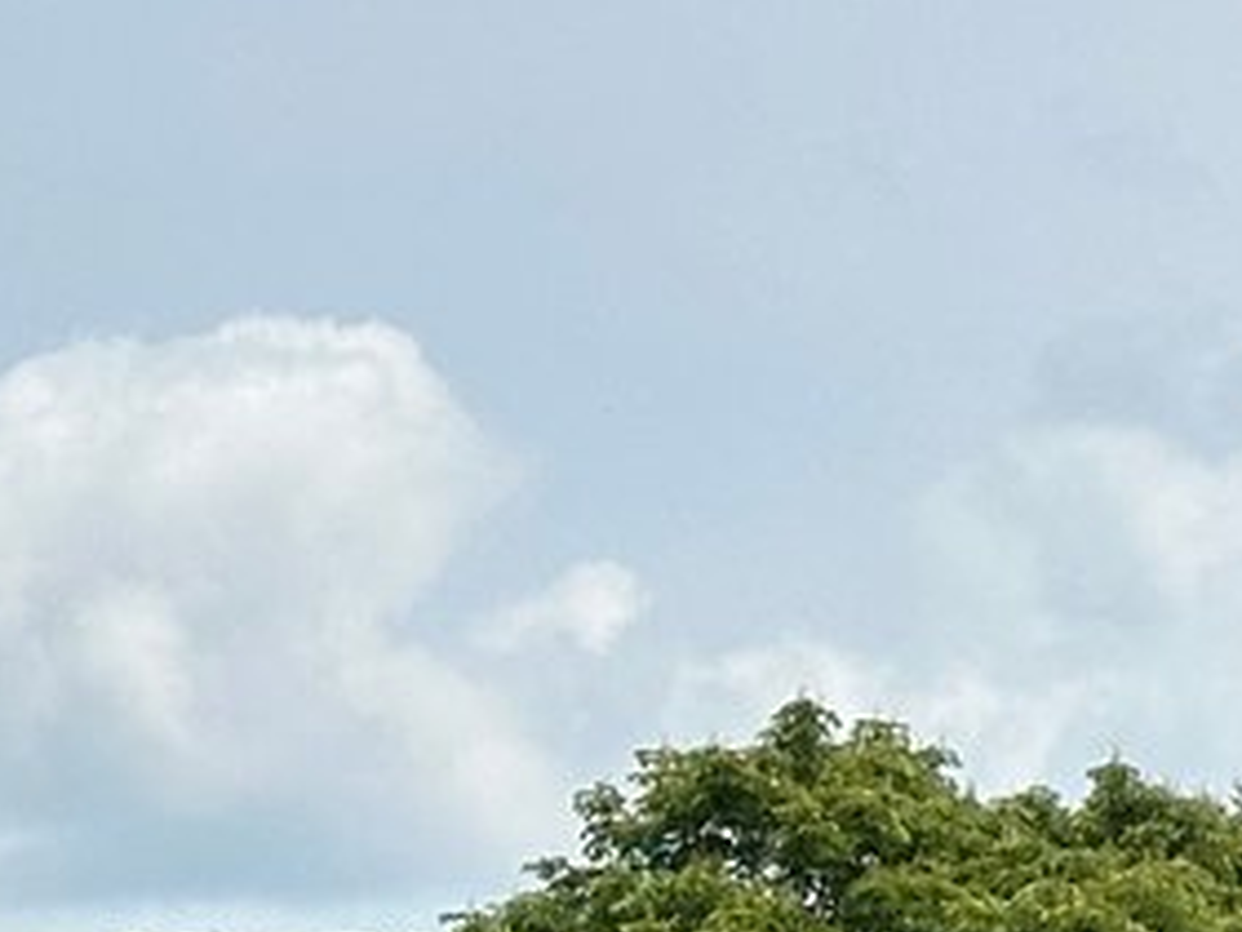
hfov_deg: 7.6
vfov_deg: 5.6
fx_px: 9293
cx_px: 1604
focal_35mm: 259
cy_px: 1866
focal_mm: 6.86
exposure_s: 1/4016
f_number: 1.78
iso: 64
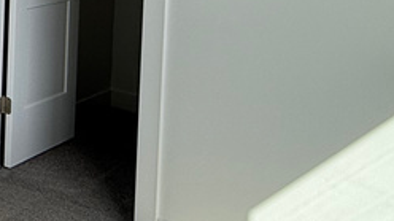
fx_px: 658
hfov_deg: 24.4
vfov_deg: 17.6
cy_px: -86
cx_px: -224
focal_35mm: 63
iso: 50
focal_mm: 2.22
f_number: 2.2
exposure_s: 1/168
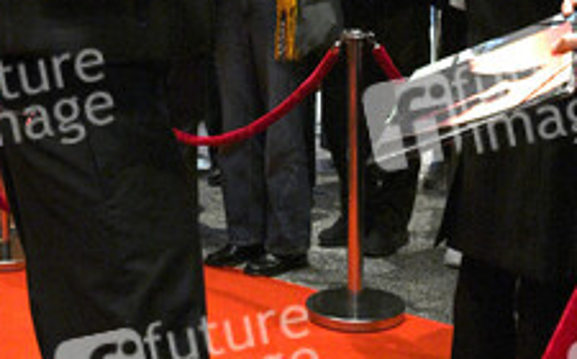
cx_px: 262
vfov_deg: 21.4
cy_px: -18
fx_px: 911
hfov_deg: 35.1
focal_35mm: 58
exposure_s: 1/250
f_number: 5.6
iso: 6400
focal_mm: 32
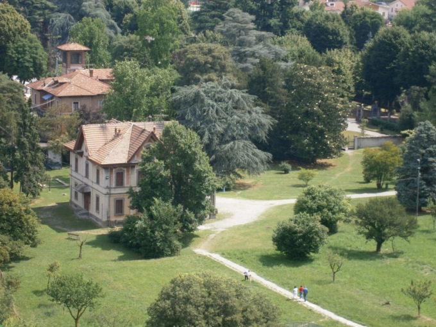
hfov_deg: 17.7
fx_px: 1398
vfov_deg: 13.3
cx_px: 218
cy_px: 164
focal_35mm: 111
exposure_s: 1/160
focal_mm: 19.6
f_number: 5.8
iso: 80
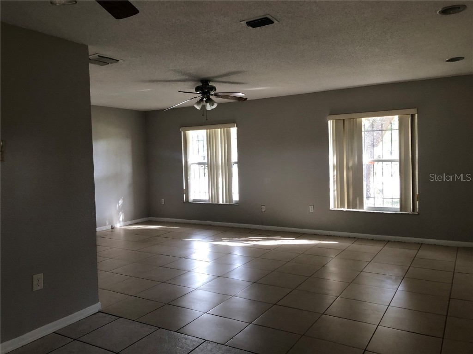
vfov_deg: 49.7
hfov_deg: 63.4
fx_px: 383
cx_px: 236
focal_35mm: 28
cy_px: 177
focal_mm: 3.99
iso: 32
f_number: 1.8
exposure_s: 1/30
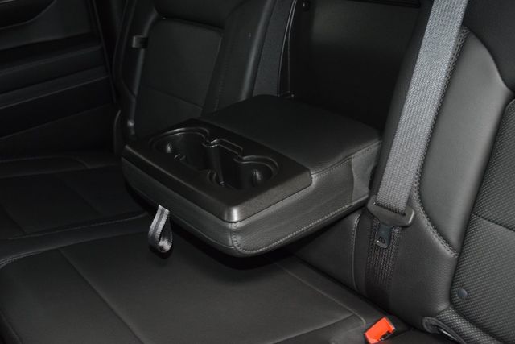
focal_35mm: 40
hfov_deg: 47.9
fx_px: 579
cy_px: 172
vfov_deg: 33.0
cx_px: 258
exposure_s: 1/50
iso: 2800
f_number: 3.8
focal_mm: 27
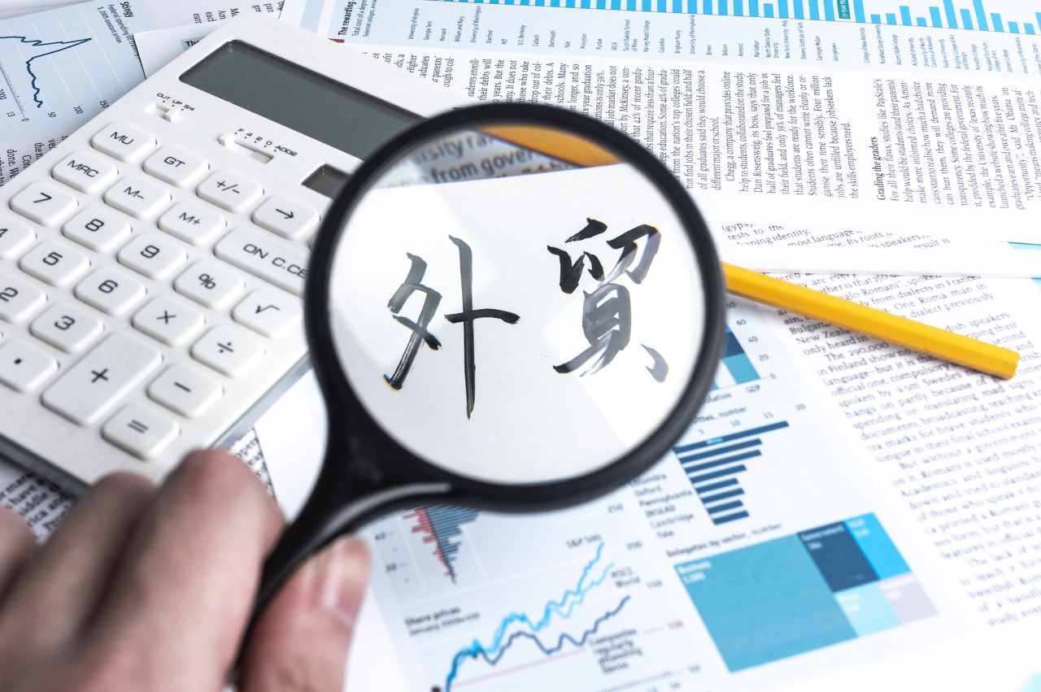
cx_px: 520
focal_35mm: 52
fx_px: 1502
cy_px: 346
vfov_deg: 25.9
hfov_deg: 38.2
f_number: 9
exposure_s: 1/100
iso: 100
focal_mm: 35
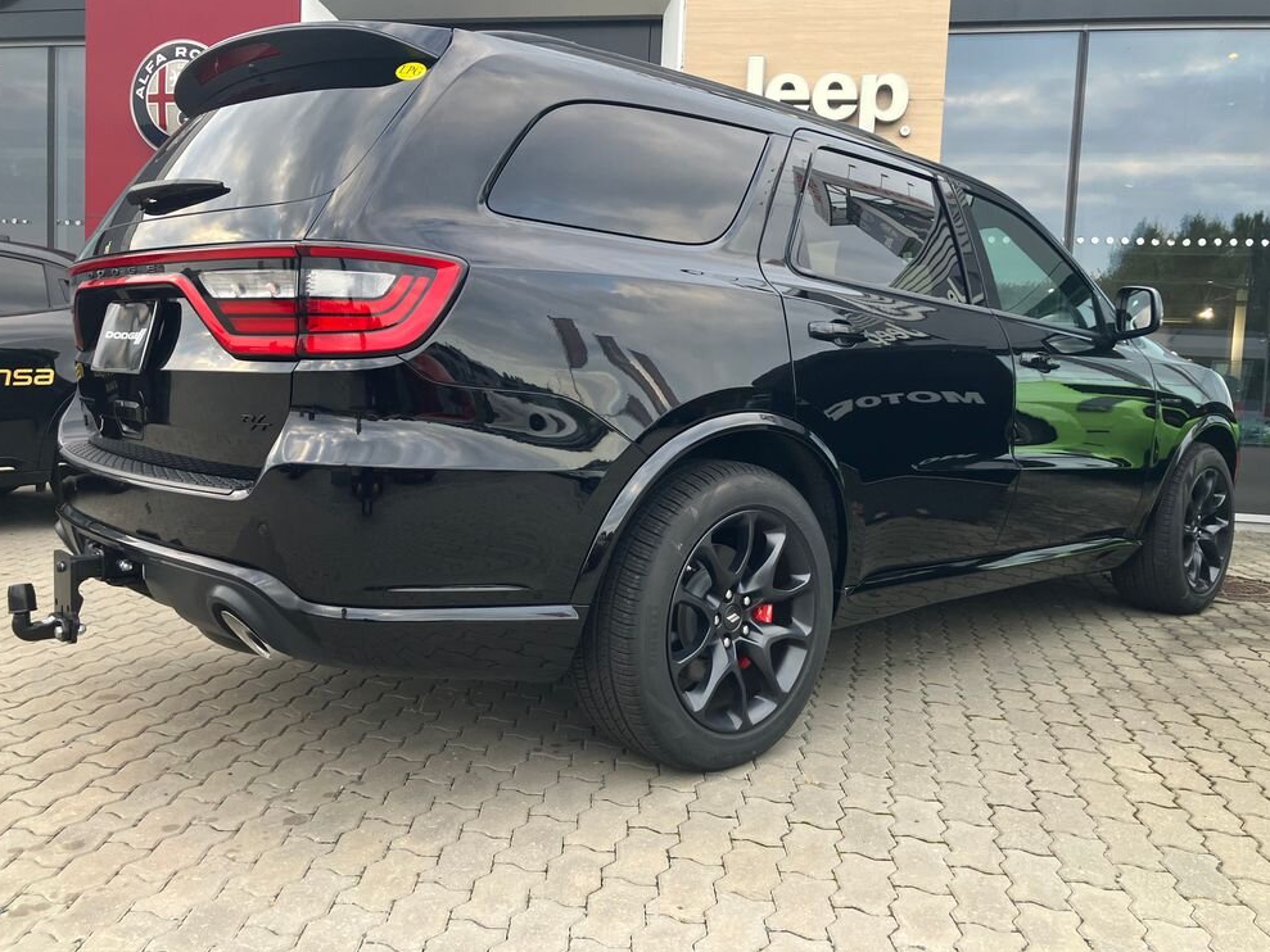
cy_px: 463
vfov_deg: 48.2
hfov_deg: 61.7
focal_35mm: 29
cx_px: 639
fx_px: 1064
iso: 80
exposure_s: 1/110
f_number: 1.8
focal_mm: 3.99
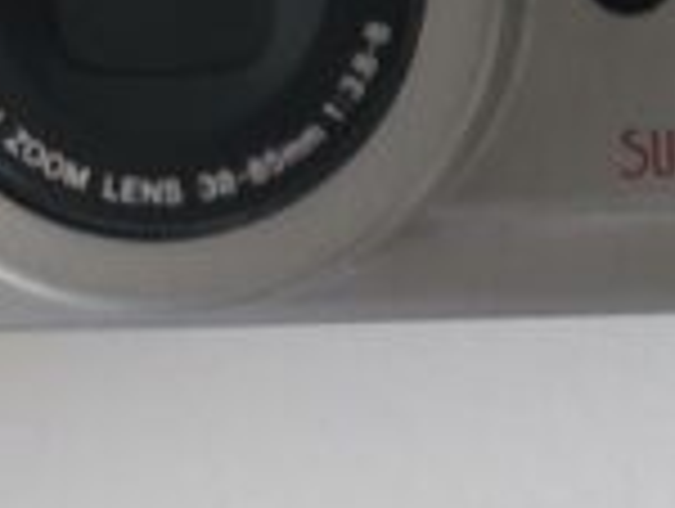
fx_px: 2031
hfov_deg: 18.7
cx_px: 554
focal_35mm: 104
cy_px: -45
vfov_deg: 14.0
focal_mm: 4.74
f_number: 1.79
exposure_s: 1/33
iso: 1228
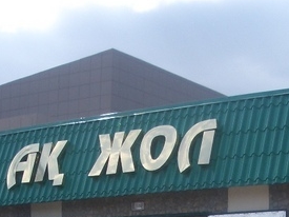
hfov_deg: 19.3
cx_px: 147
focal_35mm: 102
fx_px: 851
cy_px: 304
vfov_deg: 13.8
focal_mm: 5.8
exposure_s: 1/800
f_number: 2.6
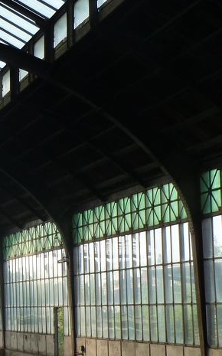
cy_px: 223
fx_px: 892
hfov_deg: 13.5
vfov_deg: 22.5
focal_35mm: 92
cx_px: -88
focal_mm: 6.5
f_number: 4
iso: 125
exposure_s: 1/200
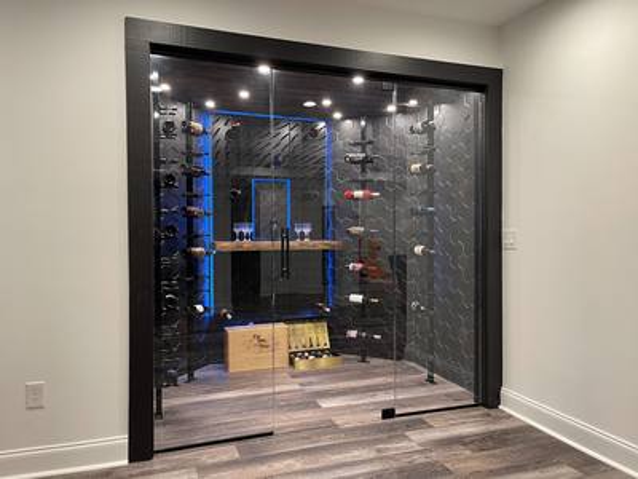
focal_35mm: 26
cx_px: 319
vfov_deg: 53.1
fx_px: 479
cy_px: 240
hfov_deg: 67.3
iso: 160
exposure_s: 1/60
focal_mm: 5.1
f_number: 1.6
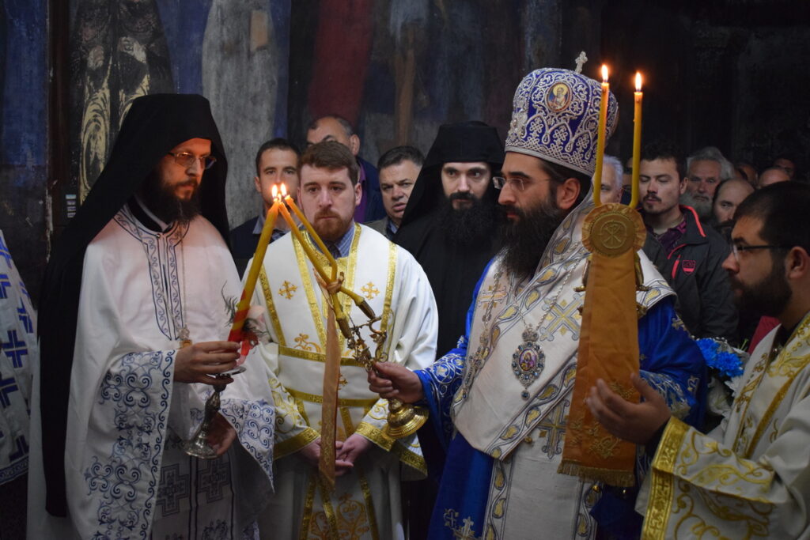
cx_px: 405
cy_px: 270
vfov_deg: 29.9
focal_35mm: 45
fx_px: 1013
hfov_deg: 43.6
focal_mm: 30
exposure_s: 1/60
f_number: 4.2
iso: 3200
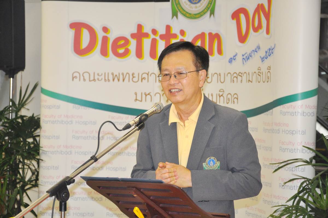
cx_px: 164
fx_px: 1024
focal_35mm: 112
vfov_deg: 12.1
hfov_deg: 18.2
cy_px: 109
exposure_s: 1/60
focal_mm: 75
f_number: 5.3
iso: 1250
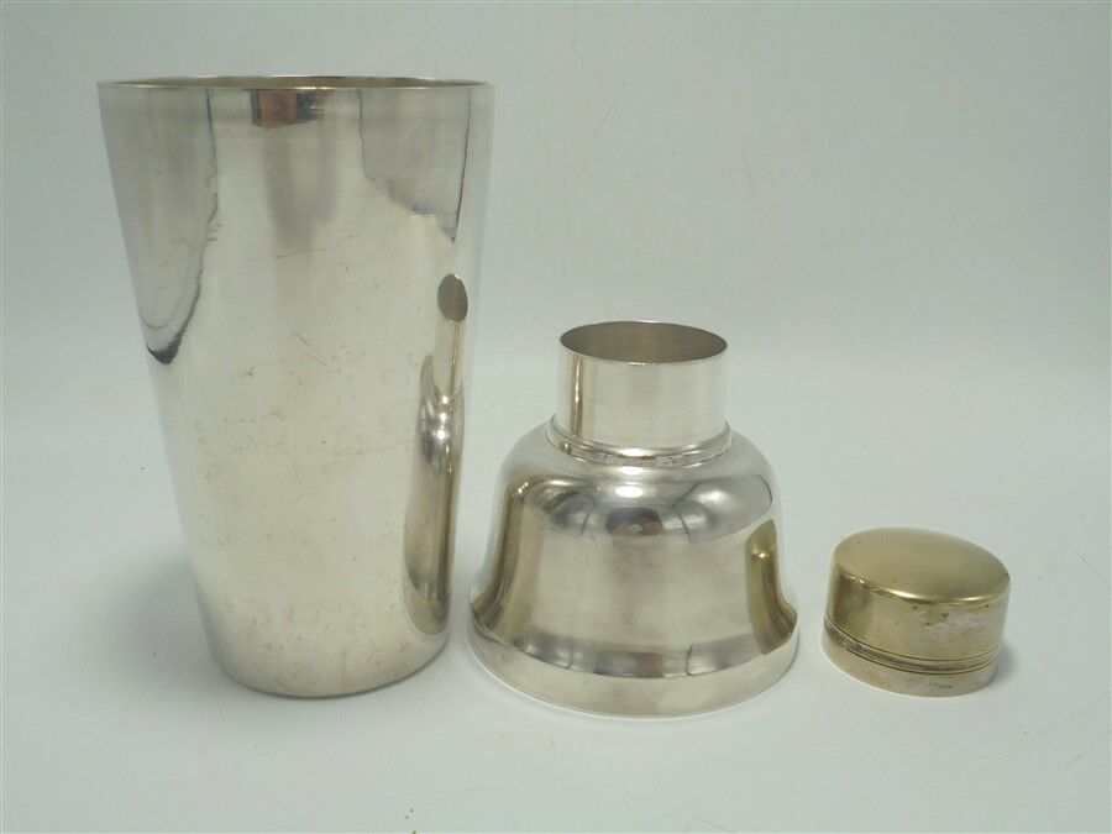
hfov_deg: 54.0
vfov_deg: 41.8
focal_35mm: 34
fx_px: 1092
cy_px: 417
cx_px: 556
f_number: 4
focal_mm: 6.1
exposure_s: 1/125
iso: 100
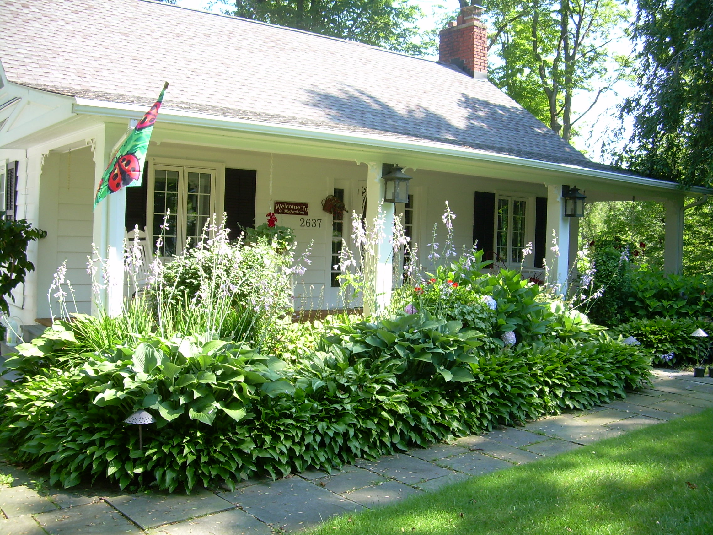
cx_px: 356
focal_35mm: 38
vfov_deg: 37.7
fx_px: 783
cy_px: 268
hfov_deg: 49.0
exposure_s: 1/162
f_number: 2.8
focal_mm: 6.3
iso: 50
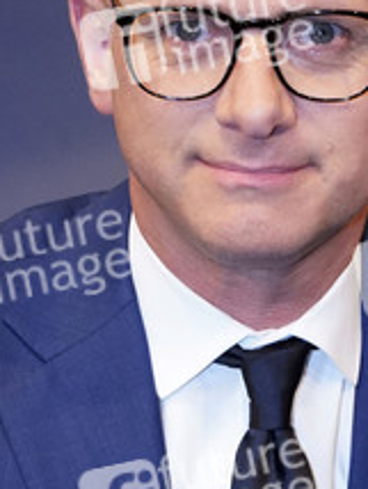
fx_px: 1344
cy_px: 151
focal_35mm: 95
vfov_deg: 20.5
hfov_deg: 15.5
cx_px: 263
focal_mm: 53
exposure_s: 1/125
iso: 2000
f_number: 5.6
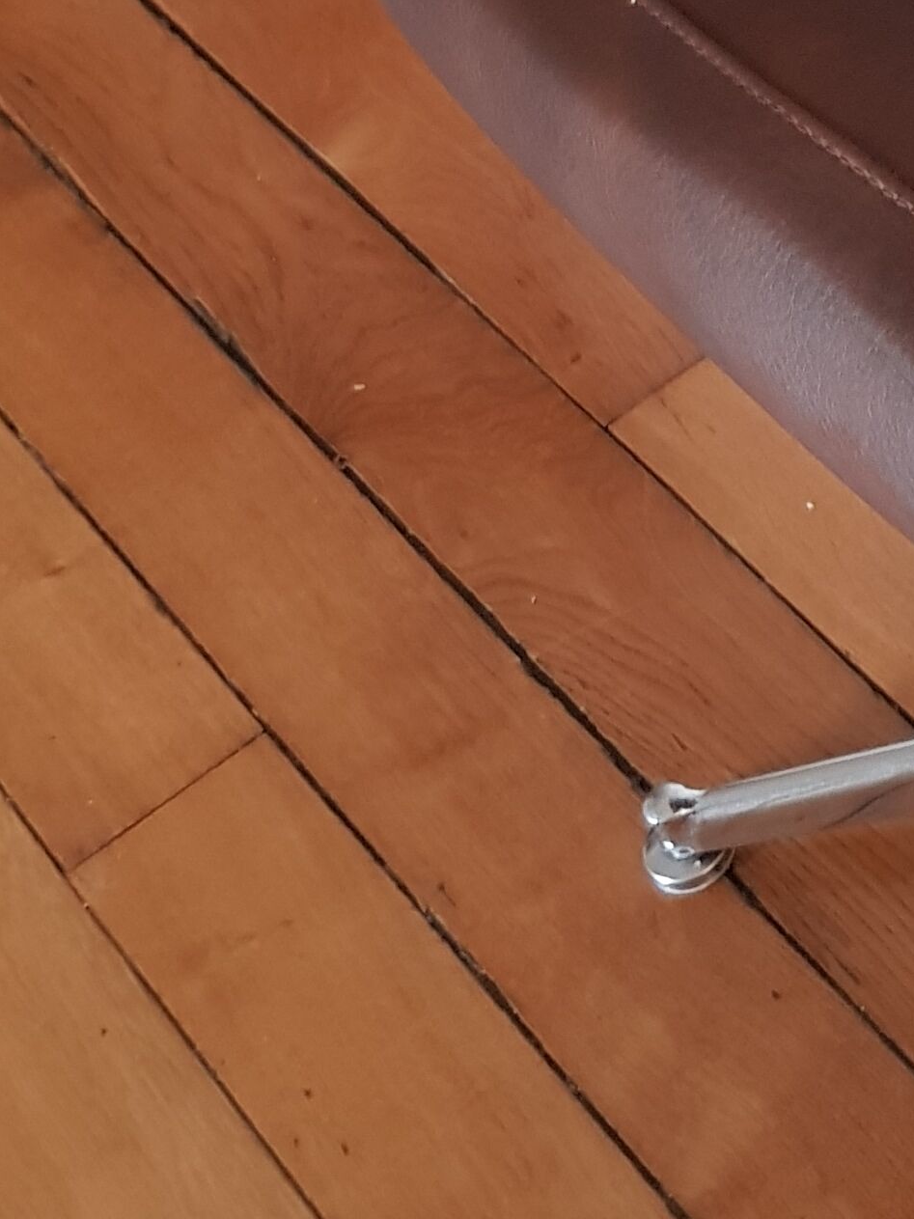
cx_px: 1381
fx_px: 2923
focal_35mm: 83
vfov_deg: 22.4
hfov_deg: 16.2
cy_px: -94
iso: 200
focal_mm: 4.2
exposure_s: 1/25
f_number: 1.7
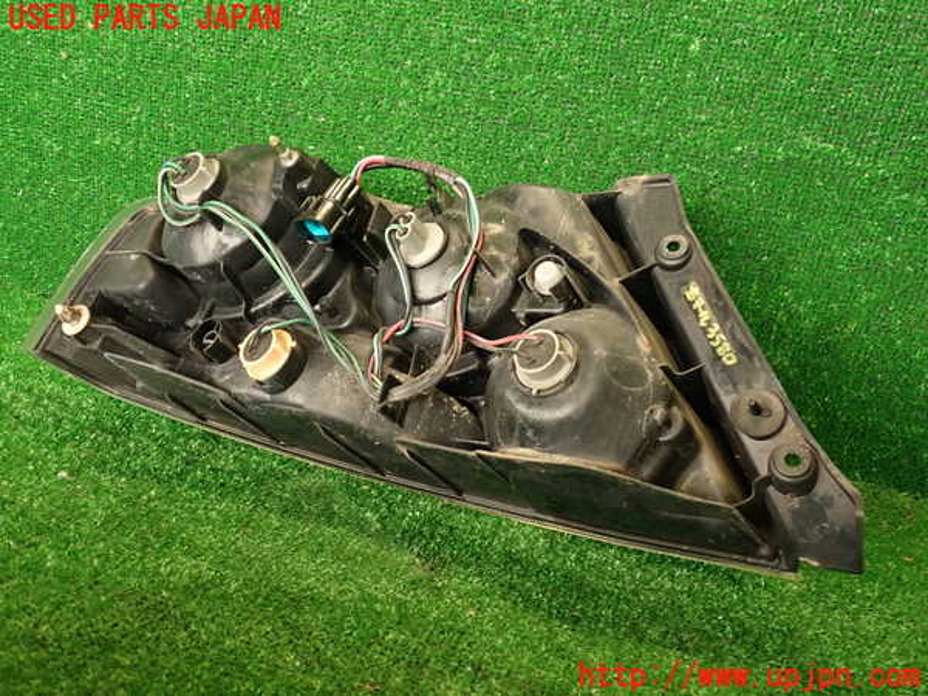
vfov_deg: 44.2
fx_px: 858
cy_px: 348
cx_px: 464
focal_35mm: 32
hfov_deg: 56.8
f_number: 2.4
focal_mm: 5.79
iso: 250
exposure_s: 1/30
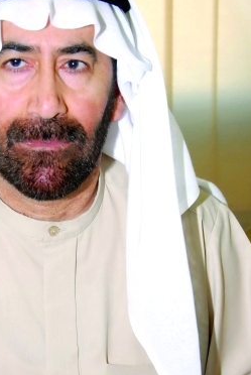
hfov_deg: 13.9
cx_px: 40
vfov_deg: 20.8
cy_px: 182
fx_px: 1022
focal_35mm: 98
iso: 400
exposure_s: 1/60
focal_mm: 38
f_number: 5.6
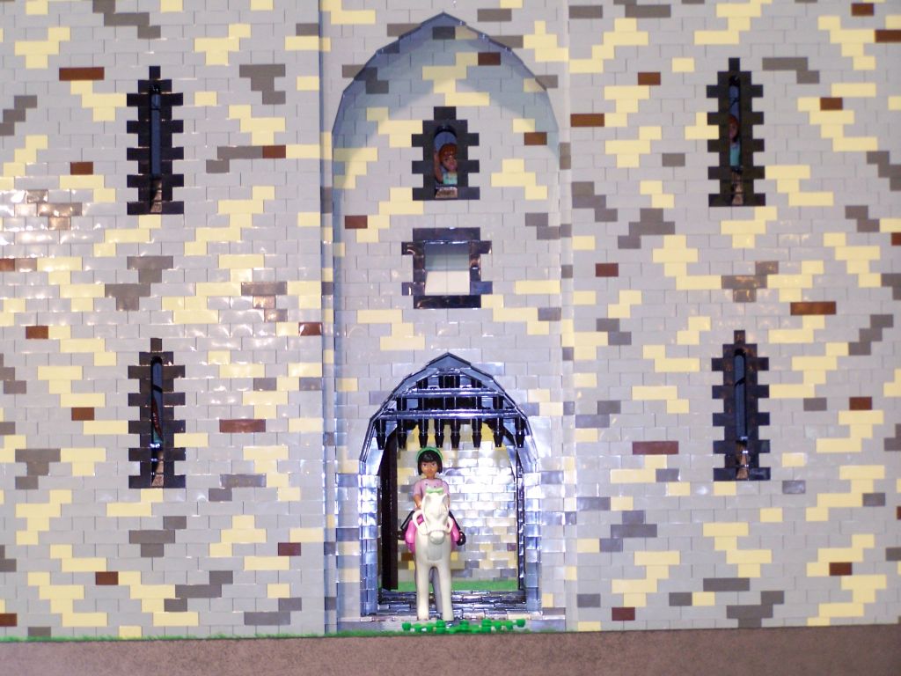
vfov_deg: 14.1
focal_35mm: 105
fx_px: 2733
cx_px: 450
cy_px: 338
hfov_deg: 18.7
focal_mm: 17.5
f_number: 3.2
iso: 140
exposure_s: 1/4
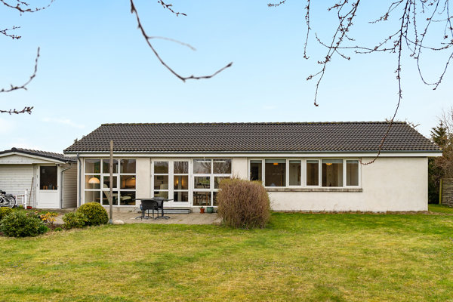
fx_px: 434
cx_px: 226
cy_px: 151
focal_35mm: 34
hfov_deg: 55.1
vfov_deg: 38.4
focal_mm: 23
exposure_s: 1/200
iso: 400
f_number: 5.6
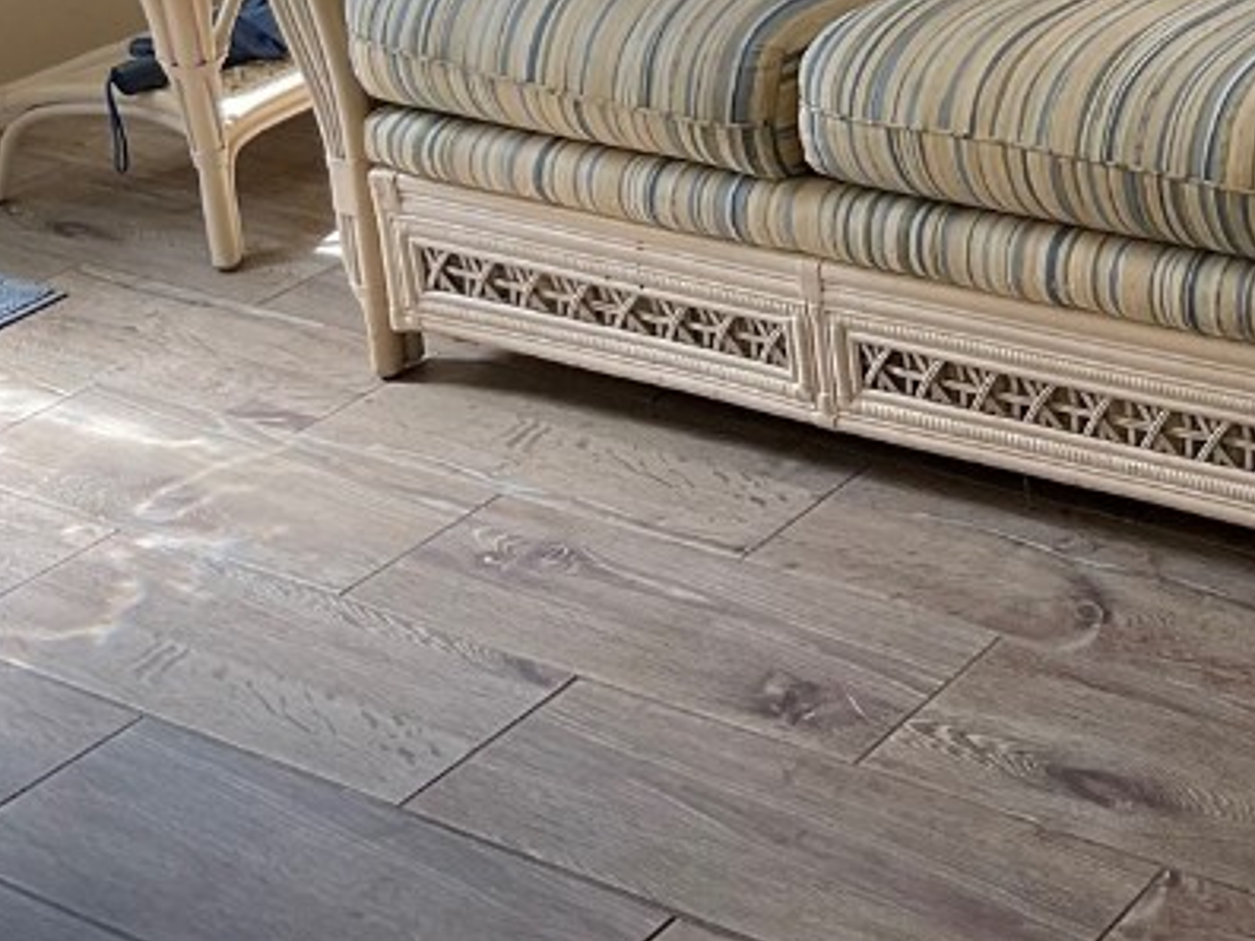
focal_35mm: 75
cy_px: -184
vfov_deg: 18.6
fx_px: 2719
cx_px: 1353
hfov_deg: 24.4
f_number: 1.8
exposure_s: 1/120
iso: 50
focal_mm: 3
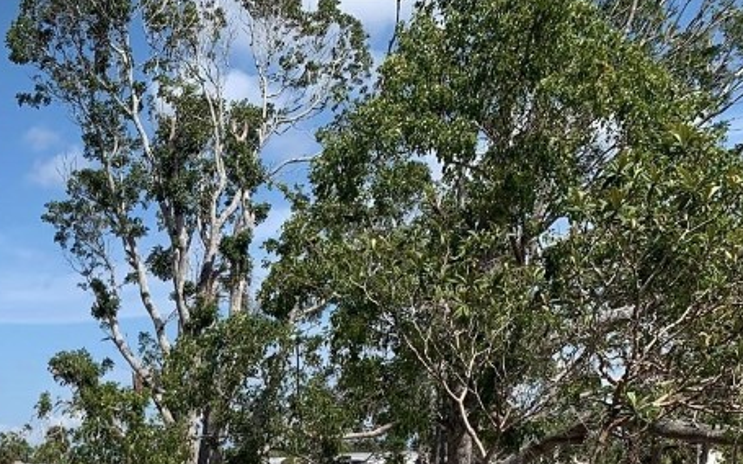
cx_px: 54
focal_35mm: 62
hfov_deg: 31.2
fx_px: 1255
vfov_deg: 19.2
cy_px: 621
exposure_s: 1/3086
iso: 25
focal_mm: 4.25
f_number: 1.8
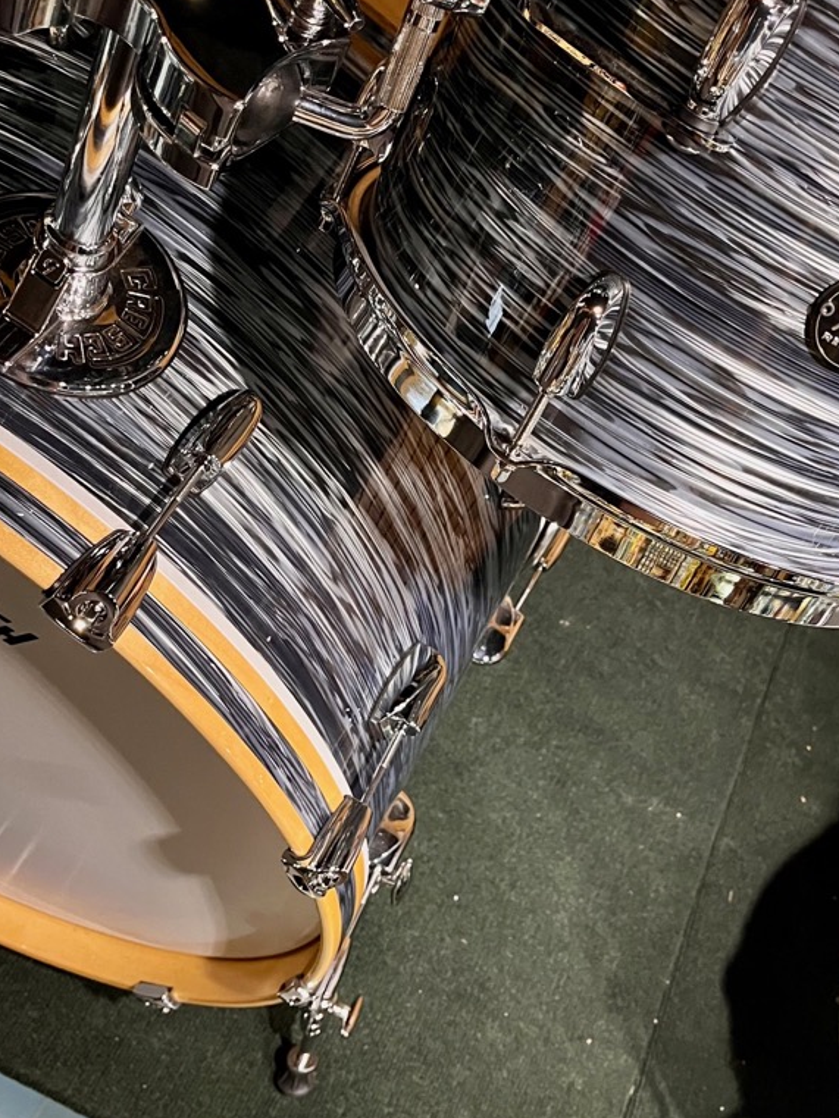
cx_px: 582
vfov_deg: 45.8
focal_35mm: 41
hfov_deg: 34.7
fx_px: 1325
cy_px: 563
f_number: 1.6
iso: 500
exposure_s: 1/40
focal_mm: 5.1
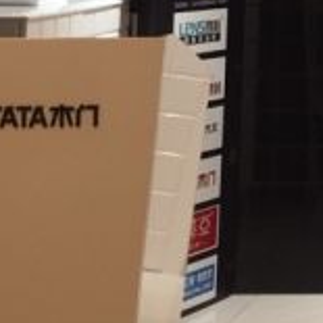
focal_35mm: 154
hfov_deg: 10.4
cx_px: 659
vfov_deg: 10.7
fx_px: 1626
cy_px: -247
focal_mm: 4.15
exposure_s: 1/50
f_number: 2.2
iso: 32
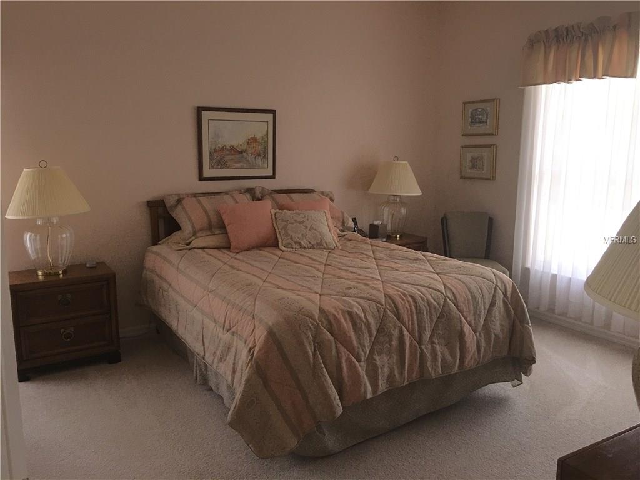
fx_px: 536
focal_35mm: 29
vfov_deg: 48.2
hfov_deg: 61.7
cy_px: 240
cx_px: 320
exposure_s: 1/30
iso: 32
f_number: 2.2
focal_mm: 4.15
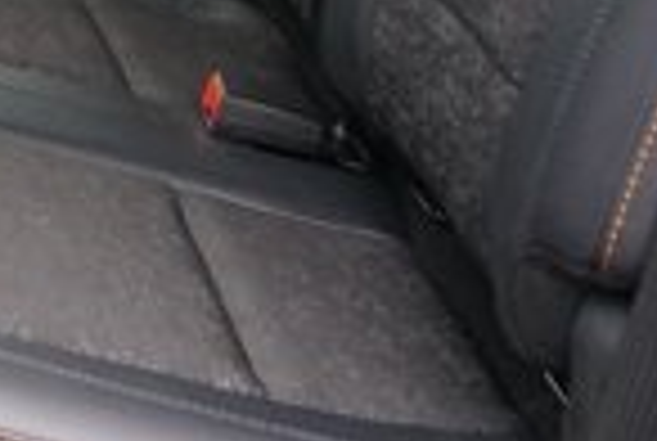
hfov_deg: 13.8
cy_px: -209
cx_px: -310
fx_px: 2560
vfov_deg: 9.6
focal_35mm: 140
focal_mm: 32
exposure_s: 1/160
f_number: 4
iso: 1250
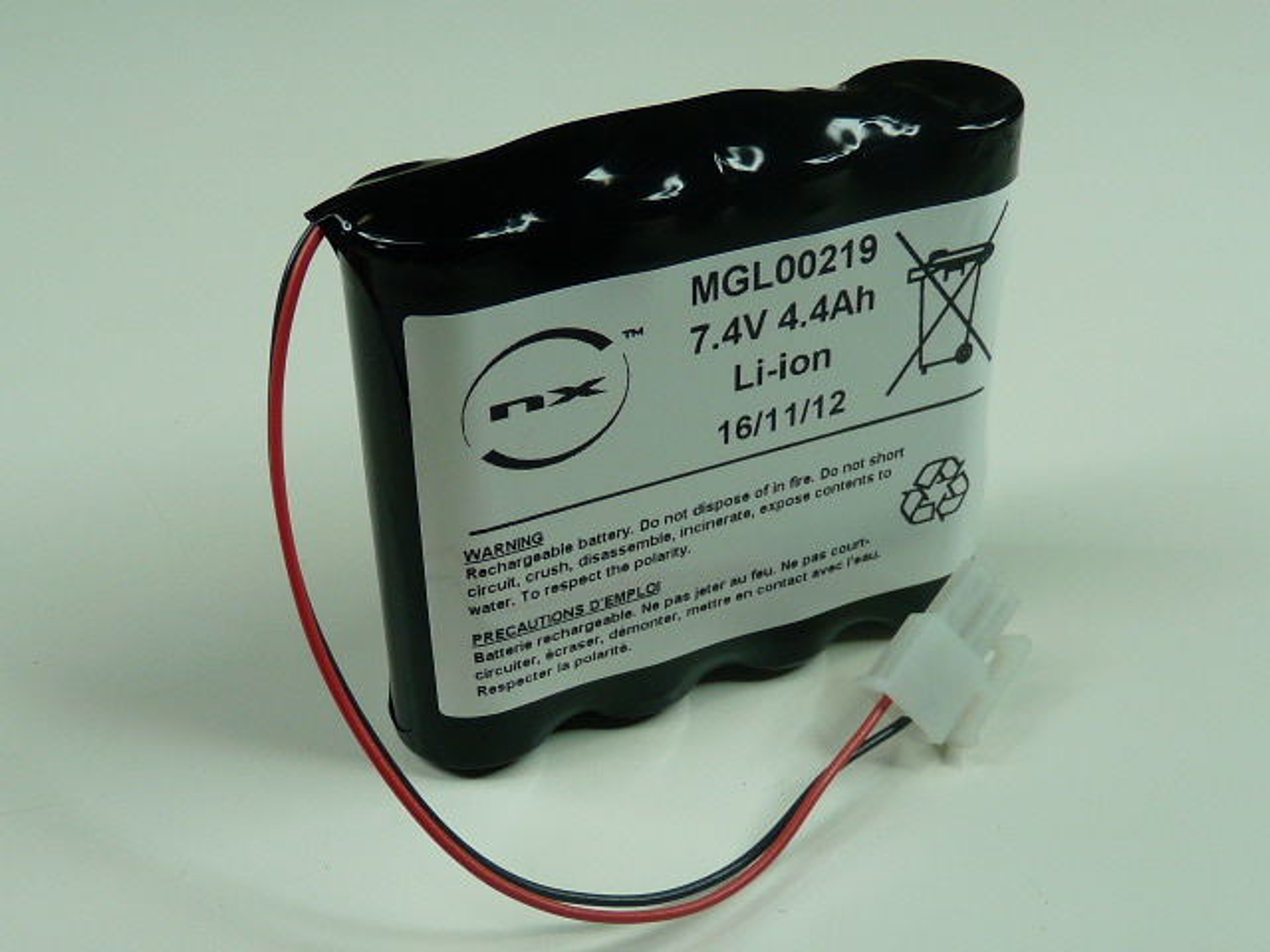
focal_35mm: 48
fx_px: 1761
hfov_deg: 39.7
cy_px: 476
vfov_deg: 30.3
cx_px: 635
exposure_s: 1/80
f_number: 2.8
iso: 100
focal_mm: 4.8
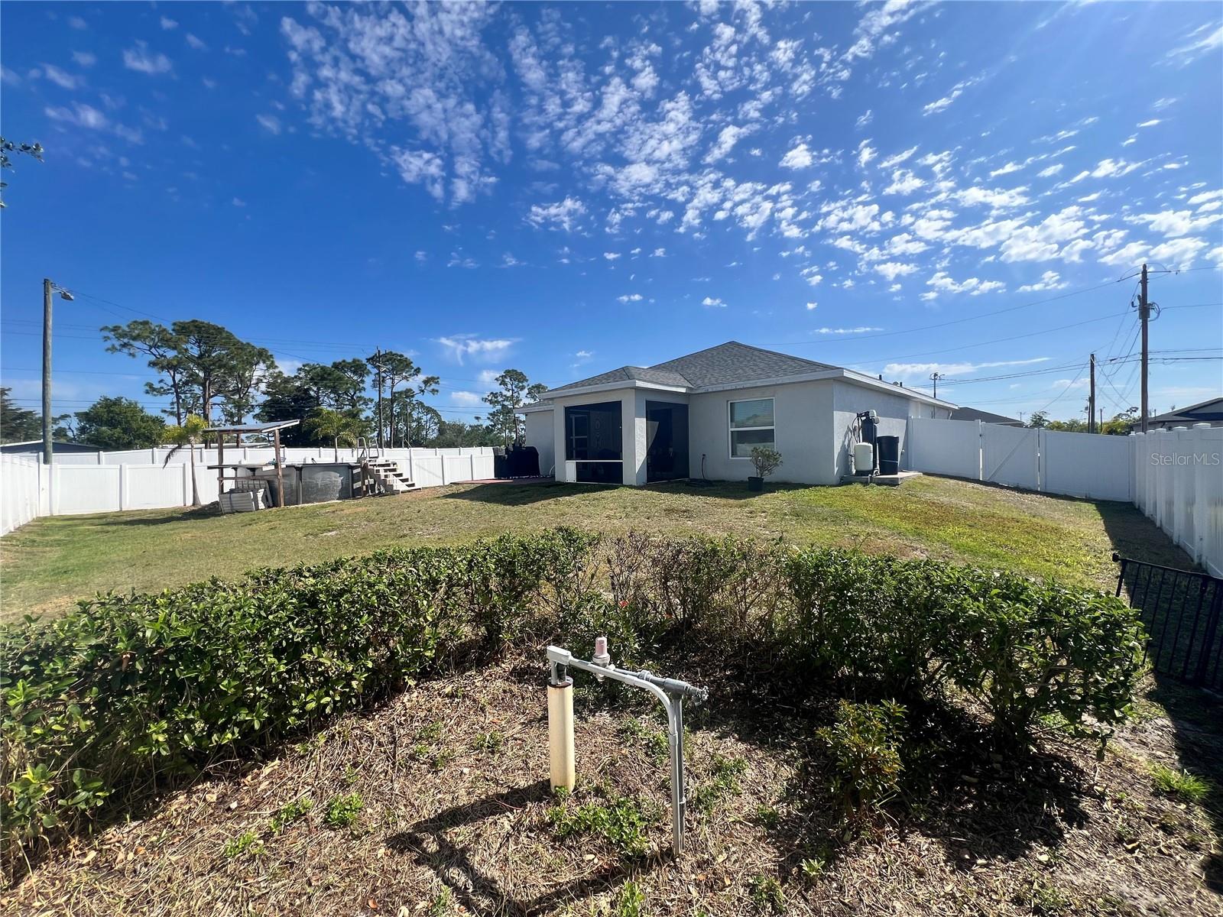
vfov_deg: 89.9
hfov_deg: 106.2
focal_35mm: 13
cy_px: 458
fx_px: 459
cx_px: 612
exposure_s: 1/1727
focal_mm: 1.57
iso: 32
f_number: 1.8
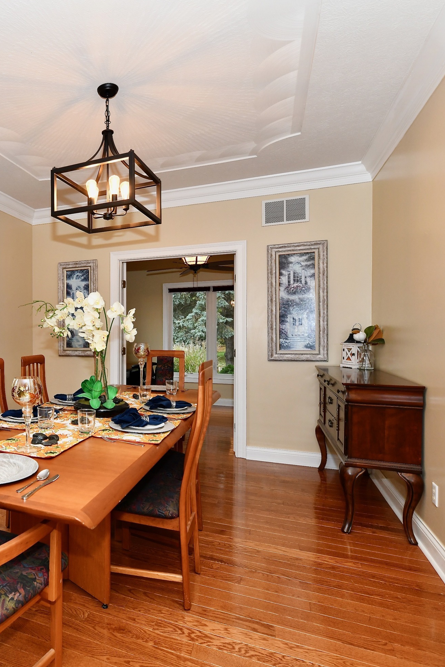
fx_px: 408
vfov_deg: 78.6
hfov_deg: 52.6
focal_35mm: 22
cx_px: 74
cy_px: 335
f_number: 6.3
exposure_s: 1/60
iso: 640
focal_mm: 14
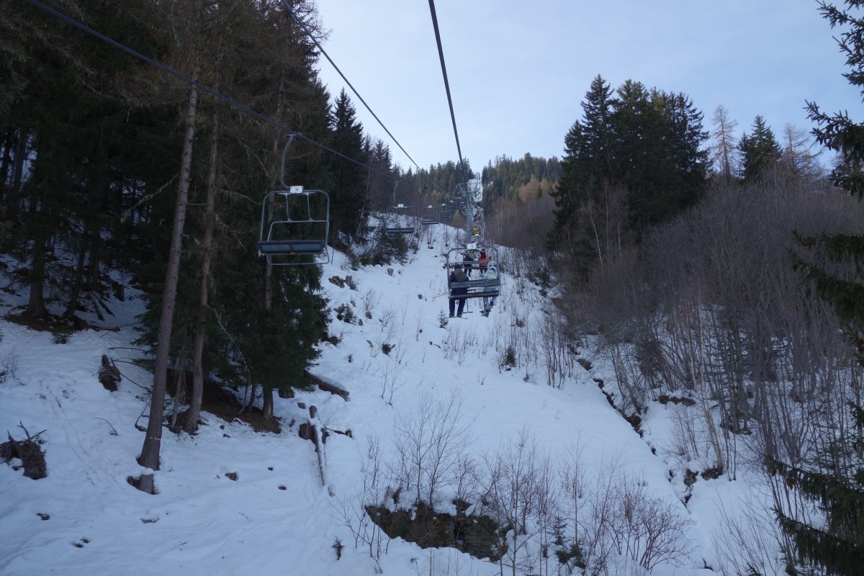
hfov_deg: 58.7
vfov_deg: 41.1
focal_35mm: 32
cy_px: 288
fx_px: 768
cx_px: 432
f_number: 5.6
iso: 125
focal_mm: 12.03
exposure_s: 1/250
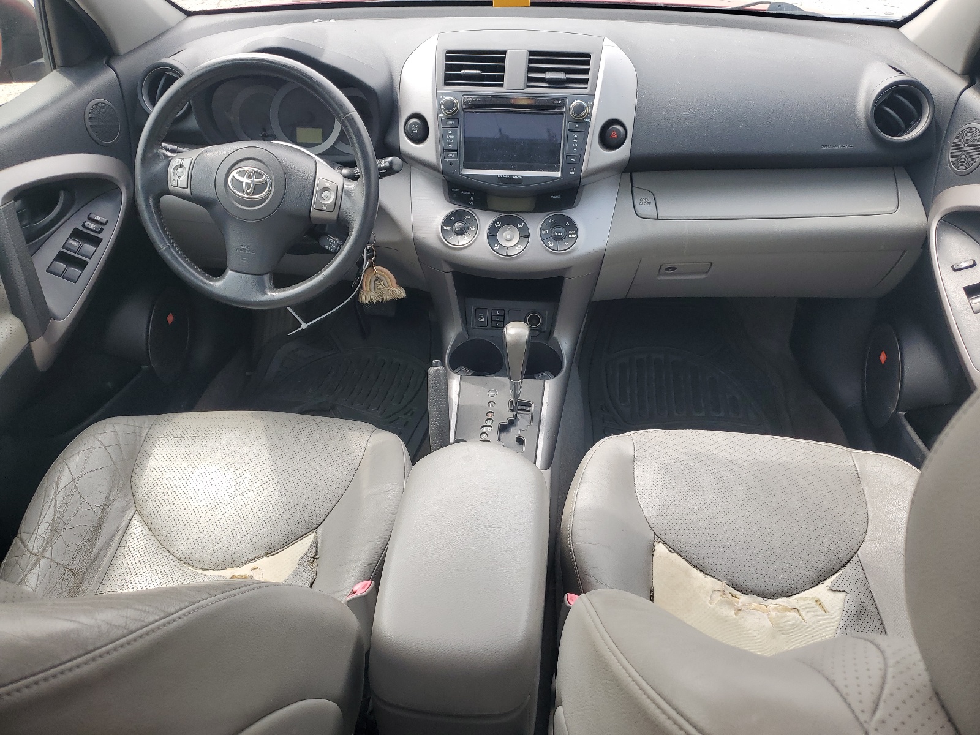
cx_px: 490
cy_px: 368
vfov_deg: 53.1
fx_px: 736
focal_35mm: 26
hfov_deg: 67.3
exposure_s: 1/526
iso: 50
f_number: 1.5
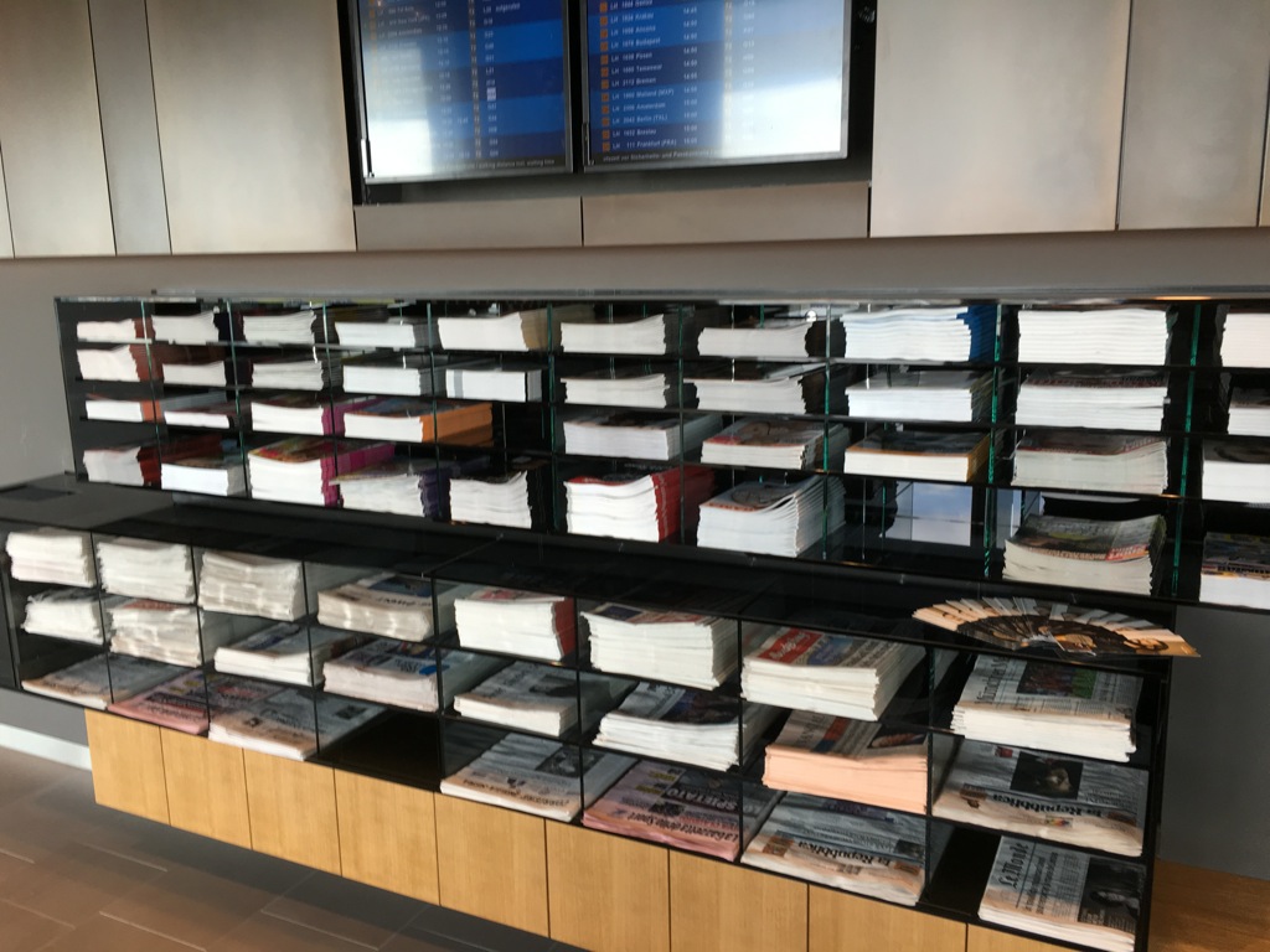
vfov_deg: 48.2
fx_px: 1064
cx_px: 635
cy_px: 476
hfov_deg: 61.7
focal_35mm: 29
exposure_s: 1/50
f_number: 2.2
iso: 32
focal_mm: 4.15
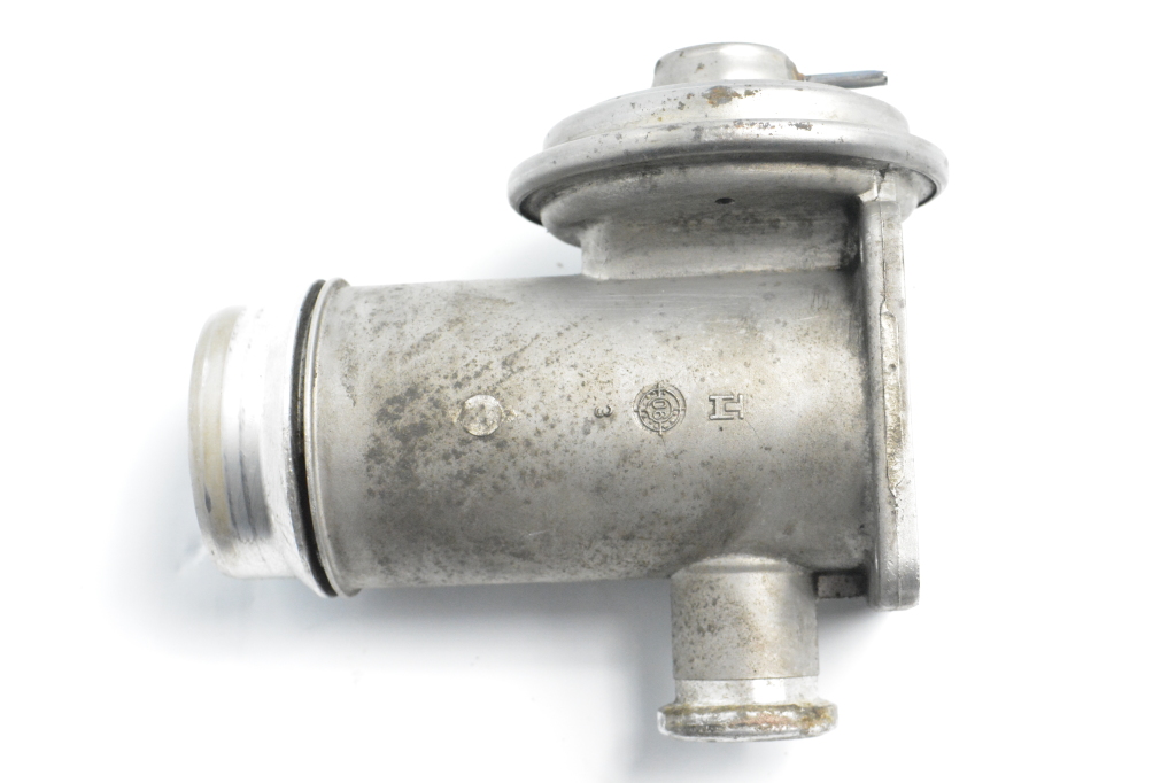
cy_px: 392
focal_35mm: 60
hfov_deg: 33.4
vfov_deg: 22.6
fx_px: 1959
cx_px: 588
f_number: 9
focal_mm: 40
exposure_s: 1/320
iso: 6400
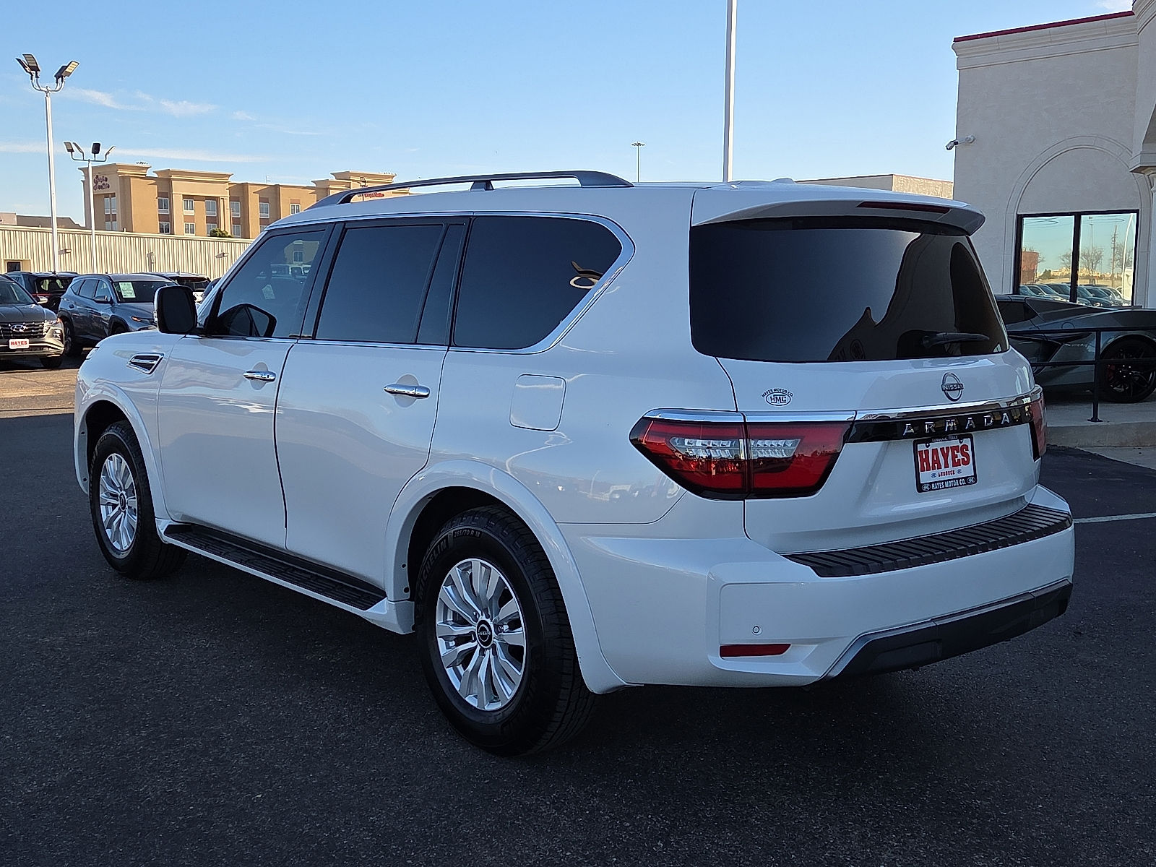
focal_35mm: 37
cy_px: 434
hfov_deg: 50.1
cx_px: 578
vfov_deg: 38.7
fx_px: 1236
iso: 76
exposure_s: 1/3333
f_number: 1.8
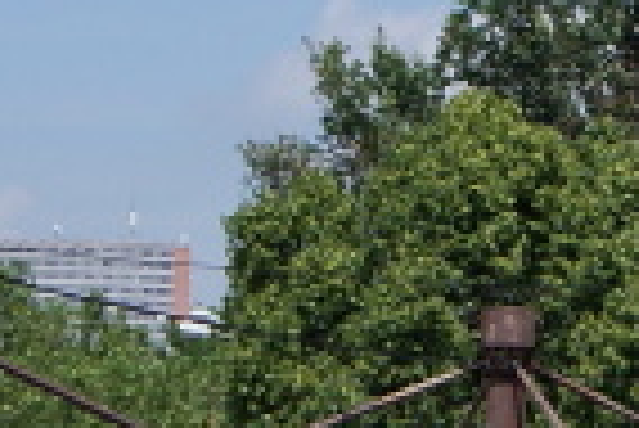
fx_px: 10583
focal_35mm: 596
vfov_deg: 2.3
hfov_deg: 3.4
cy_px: 387
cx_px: 855
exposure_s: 1/320
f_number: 9
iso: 100
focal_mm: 55
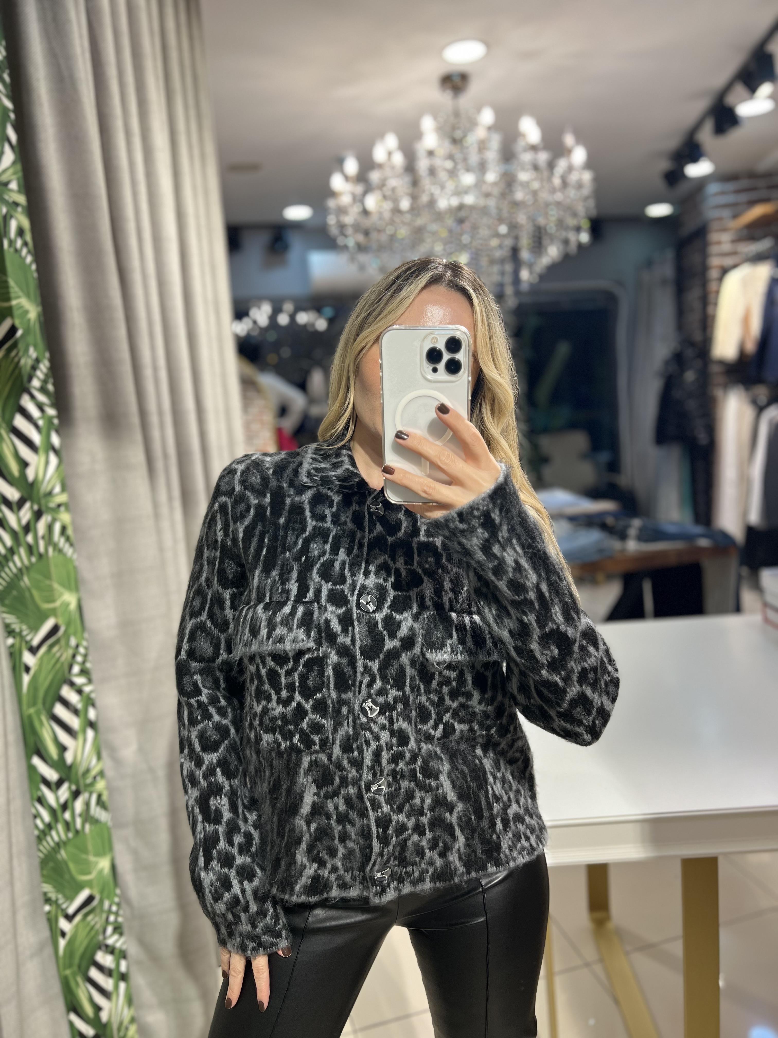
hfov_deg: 53.1
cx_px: 389
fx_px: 779
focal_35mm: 26
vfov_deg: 67.3
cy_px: 519
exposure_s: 1/100
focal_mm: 5.7
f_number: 1.5
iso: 125
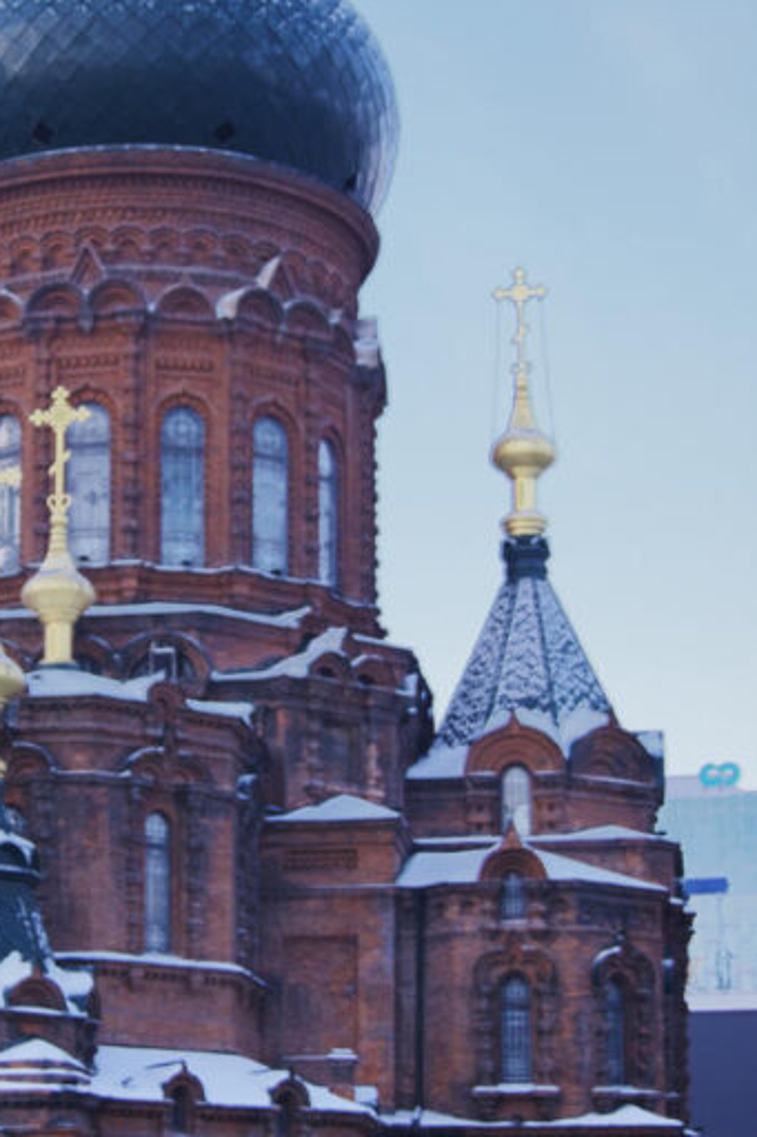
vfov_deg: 28.0
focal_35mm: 72
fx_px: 2272
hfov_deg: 18.7
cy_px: 462
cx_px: 104
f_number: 4
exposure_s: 1/100
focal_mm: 24
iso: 320
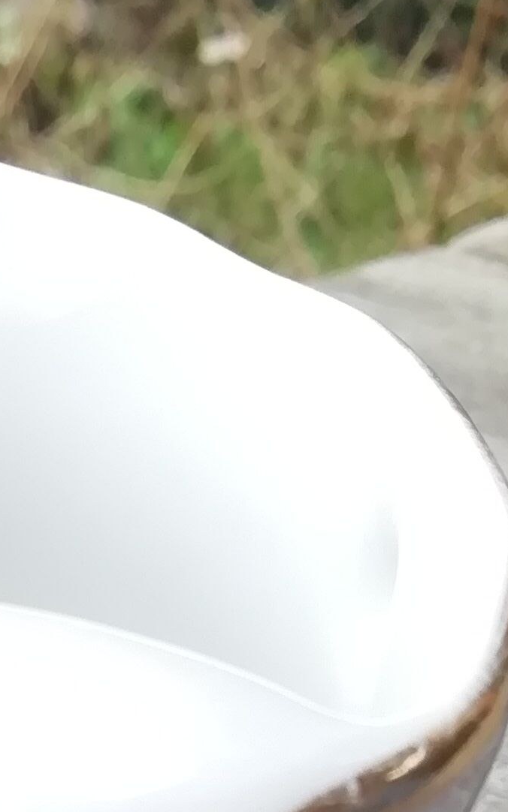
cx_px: -184
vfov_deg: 18.0
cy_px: 1136
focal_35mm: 106
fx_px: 2349
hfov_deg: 11.9
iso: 80
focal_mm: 3.21
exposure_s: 1/100
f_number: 2.2
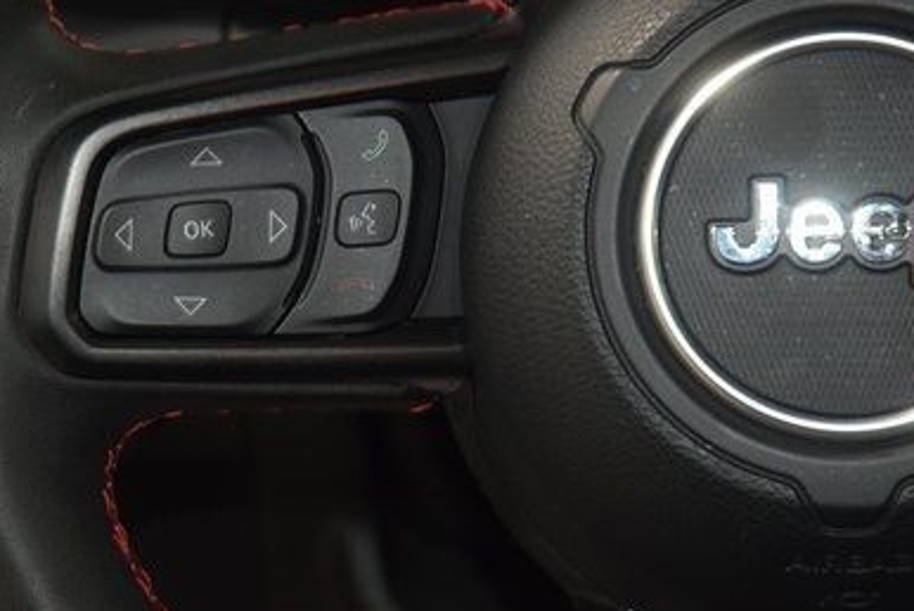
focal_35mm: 174
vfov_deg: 7.9
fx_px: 4421
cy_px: 233
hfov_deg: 11.8
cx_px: 218
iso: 1400
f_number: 4.5
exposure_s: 1/30
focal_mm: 70
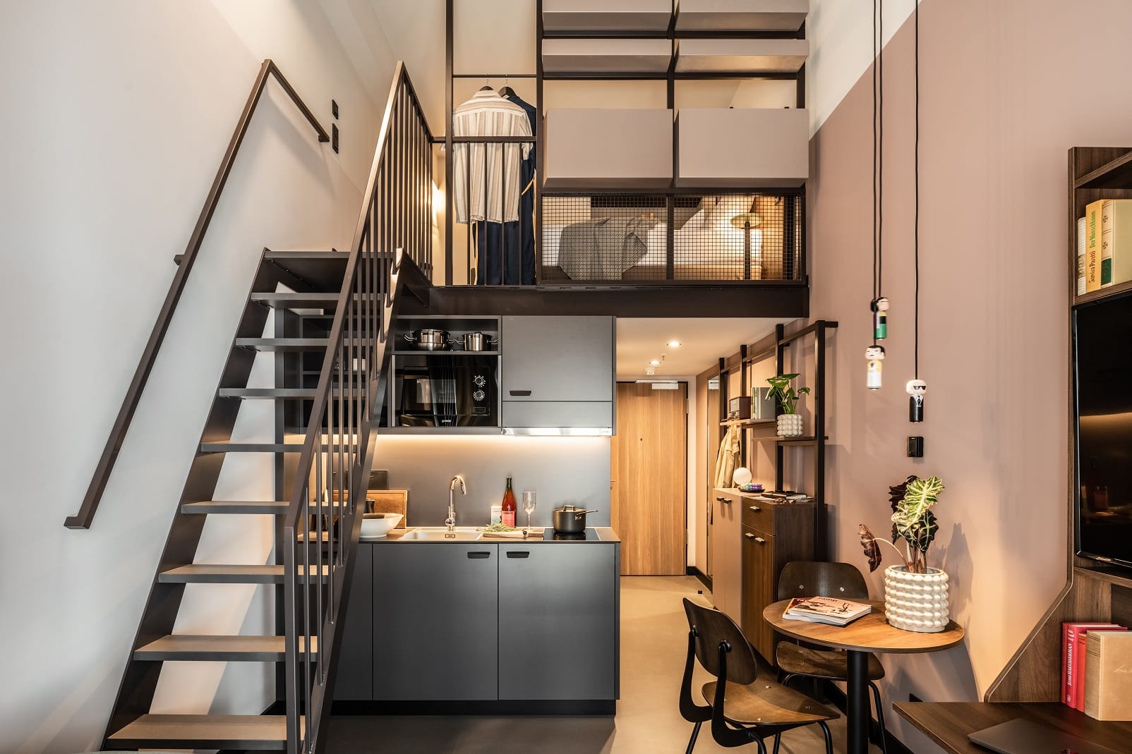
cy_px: 377
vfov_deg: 64.5
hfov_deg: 86.9
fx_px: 597
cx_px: 566
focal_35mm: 19
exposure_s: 1/2
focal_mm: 19
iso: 200
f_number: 8
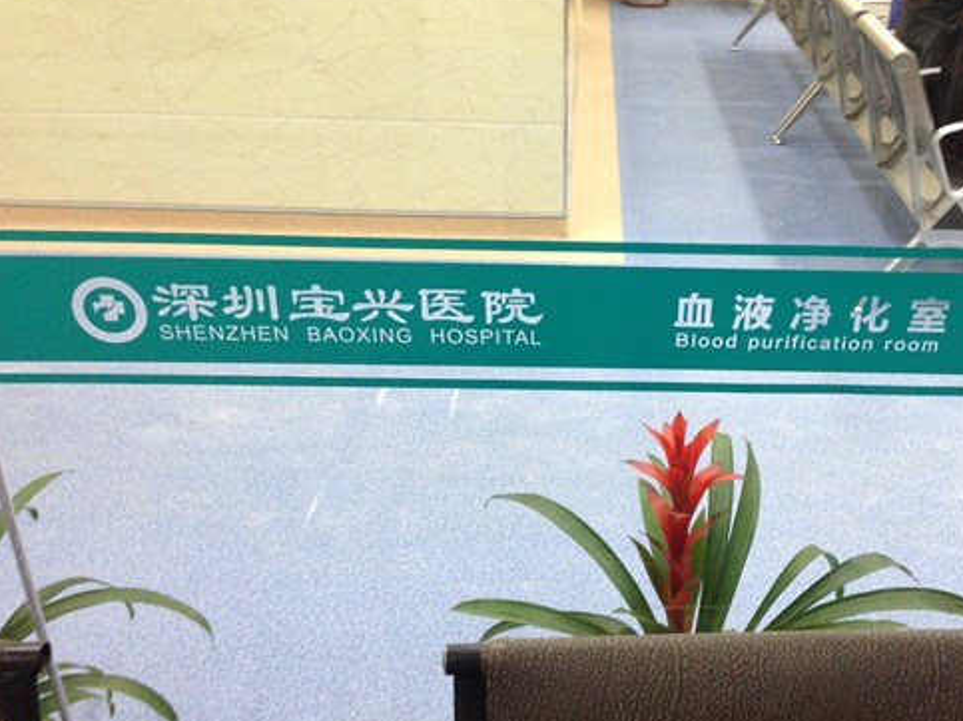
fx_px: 1196
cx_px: 610
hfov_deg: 43.5
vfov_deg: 33.5
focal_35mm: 43
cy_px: 408
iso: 160
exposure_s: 1/20
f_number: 2.4
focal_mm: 4.12
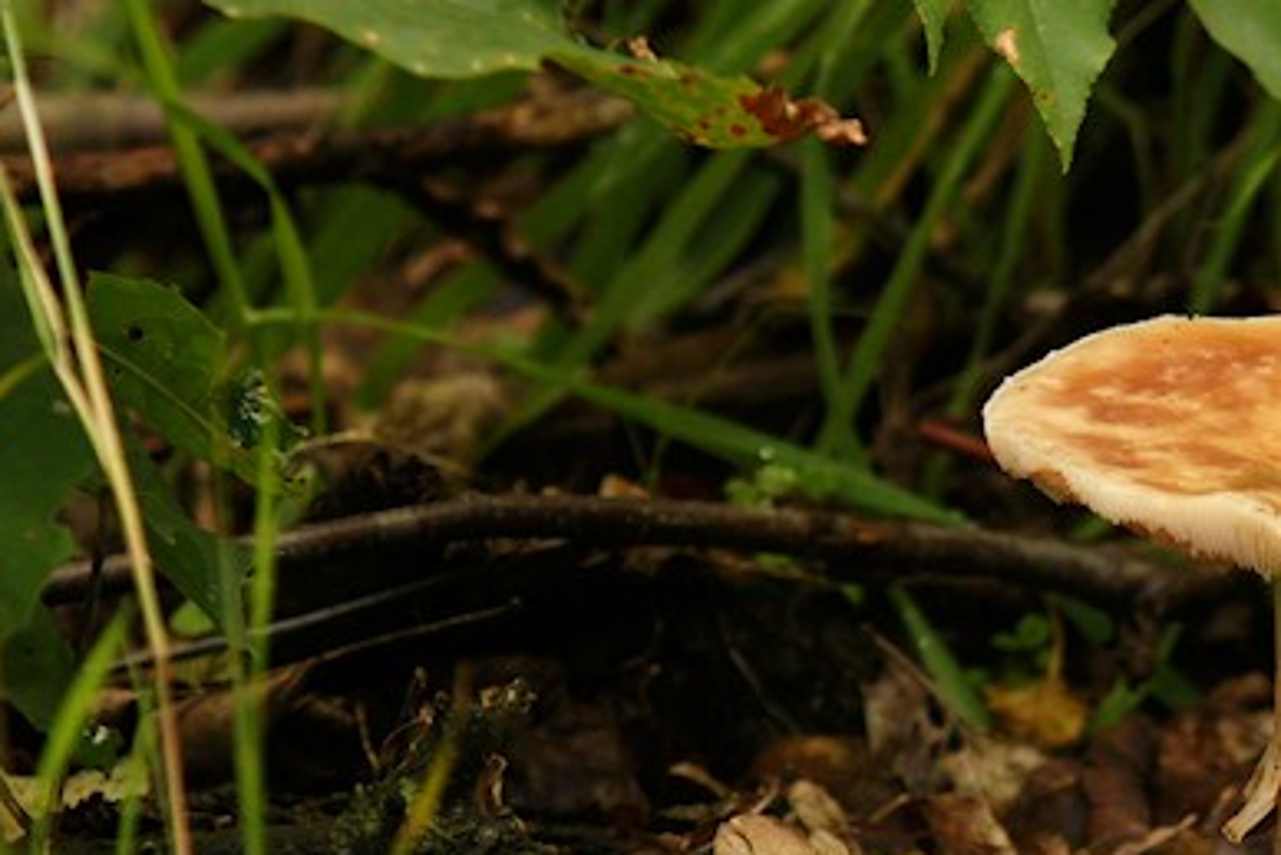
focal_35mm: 966
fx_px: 34384
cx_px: 1340
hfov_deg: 2.1
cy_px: 609
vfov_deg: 1.4
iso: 200
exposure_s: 1/60
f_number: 5.6
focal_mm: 200
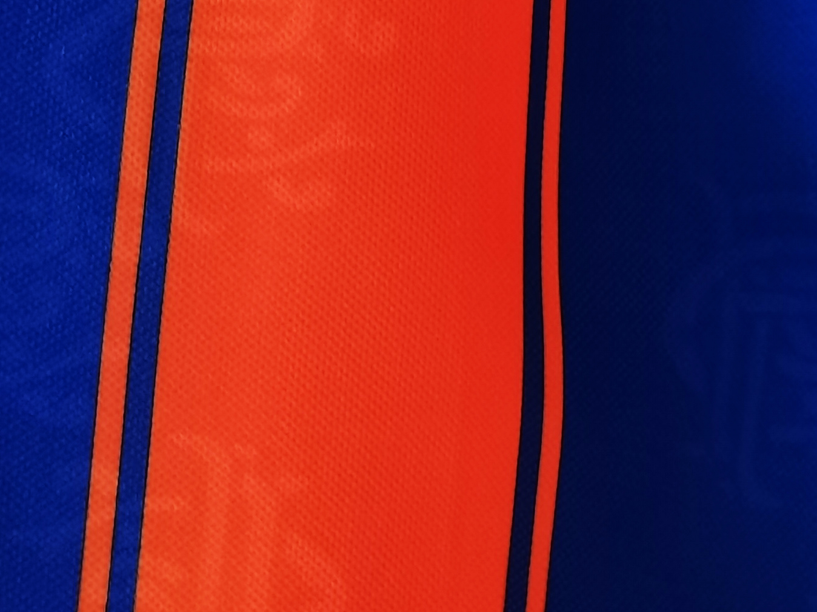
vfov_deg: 13.8
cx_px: 1223
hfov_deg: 16.8
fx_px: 2502
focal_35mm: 106
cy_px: 56
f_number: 1.8
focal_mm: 5.58
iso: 400
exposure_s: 1/50
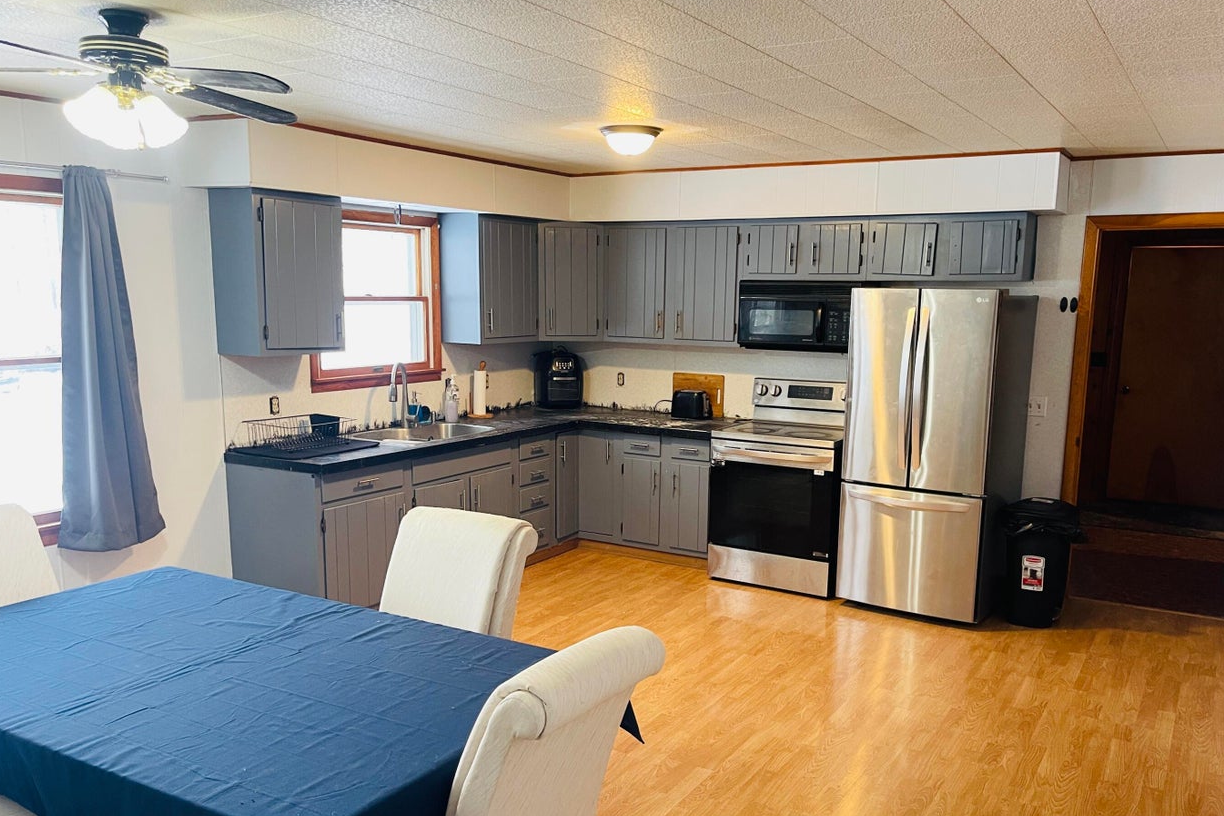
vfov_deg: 44.8
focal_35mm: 29
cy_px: 465
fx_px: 986
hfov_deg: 63.6
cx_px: 644
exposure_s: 1/60
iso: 200
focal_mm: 5.1
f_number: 1.6
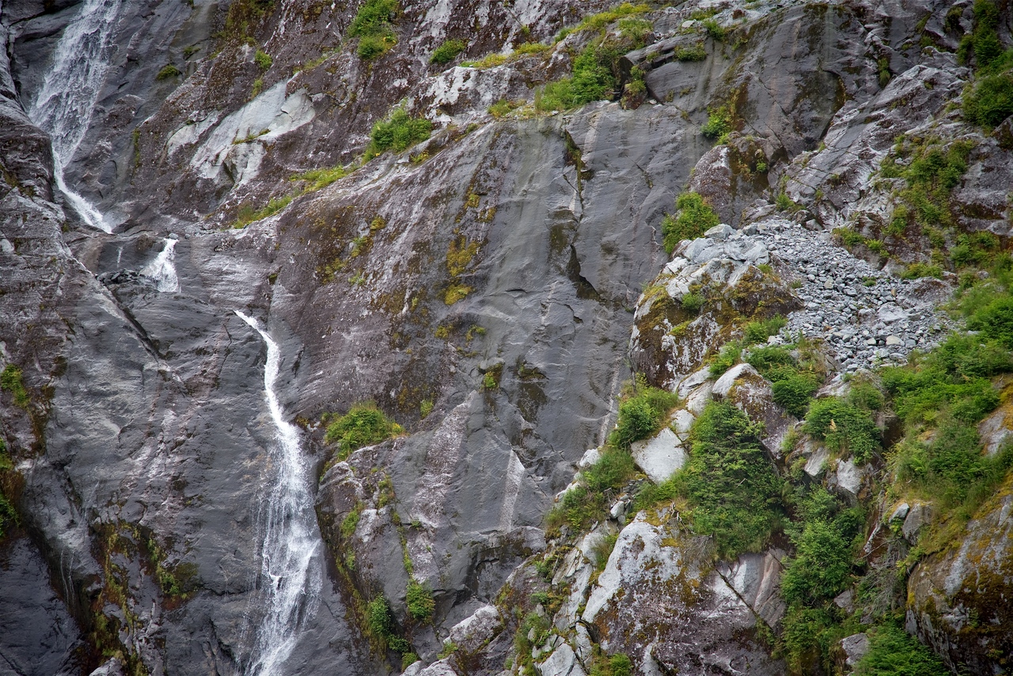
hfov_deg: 17.1
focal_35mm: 120
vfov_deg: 11.4
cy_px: 338
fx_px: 3377
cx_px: 506
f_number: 4
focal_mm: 120
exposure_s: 1/250
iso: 200
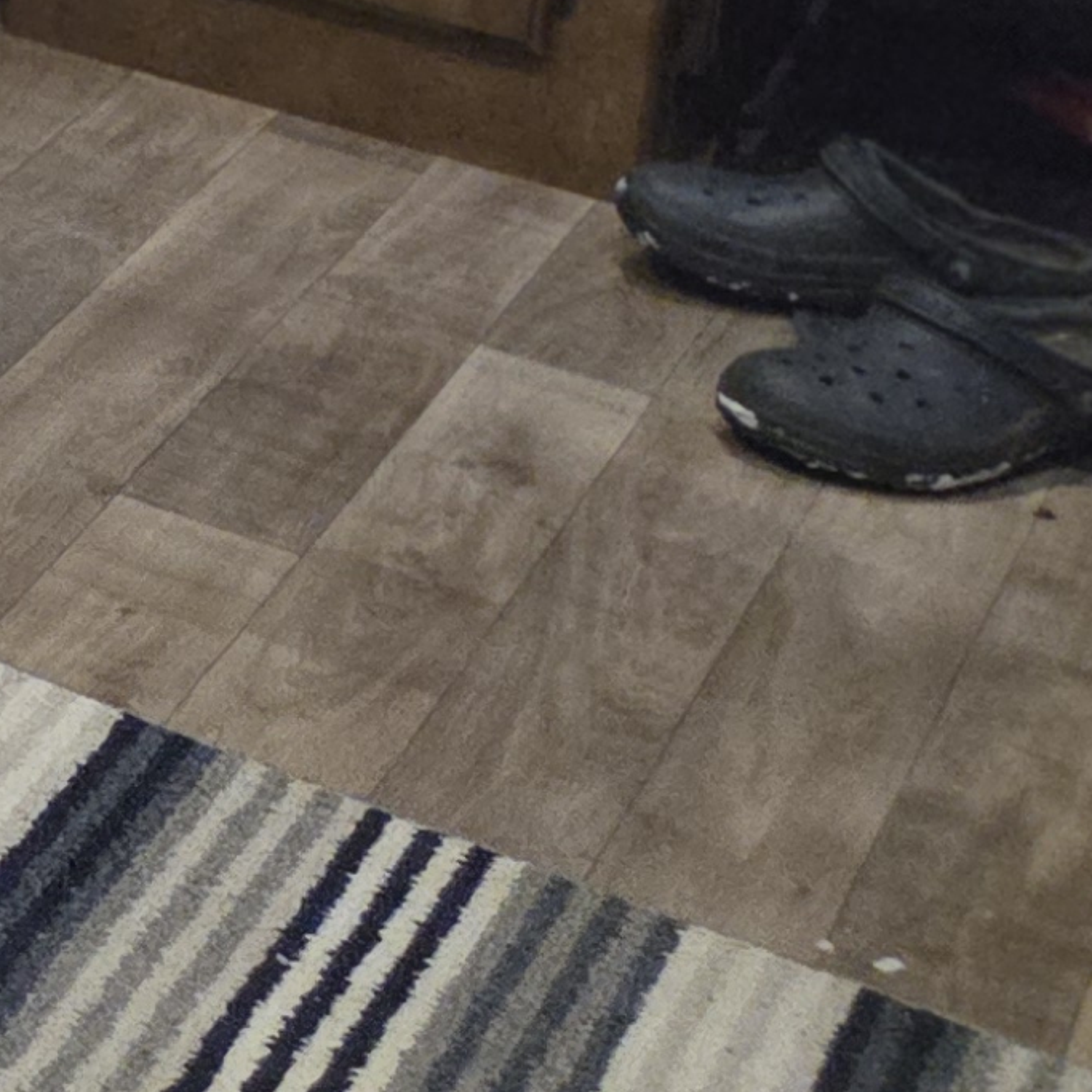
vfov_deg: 12.9
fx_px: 4247
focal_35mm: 119
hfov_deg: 11.1
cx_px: -1861
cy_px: -1060
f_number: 1.8
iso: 2500
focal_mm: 5.4
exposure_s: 1/120
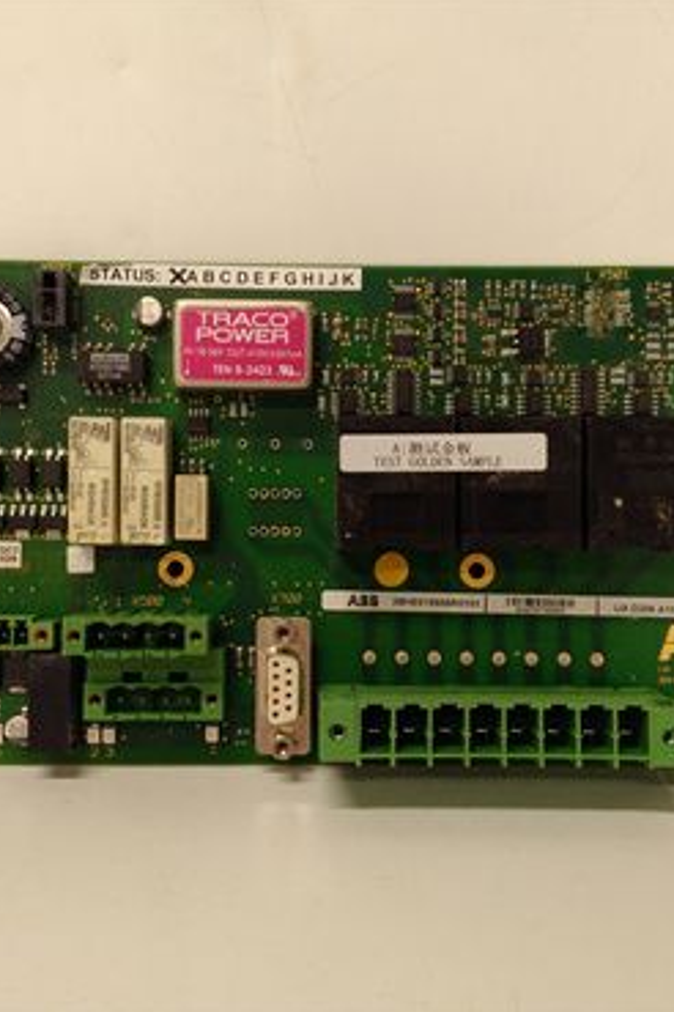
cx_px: 334
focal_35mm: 38
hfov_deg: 35.1
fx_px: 1067
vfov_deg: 50.7
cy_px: 506
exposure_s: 1/33
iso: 172
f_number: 2
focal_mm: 3.79
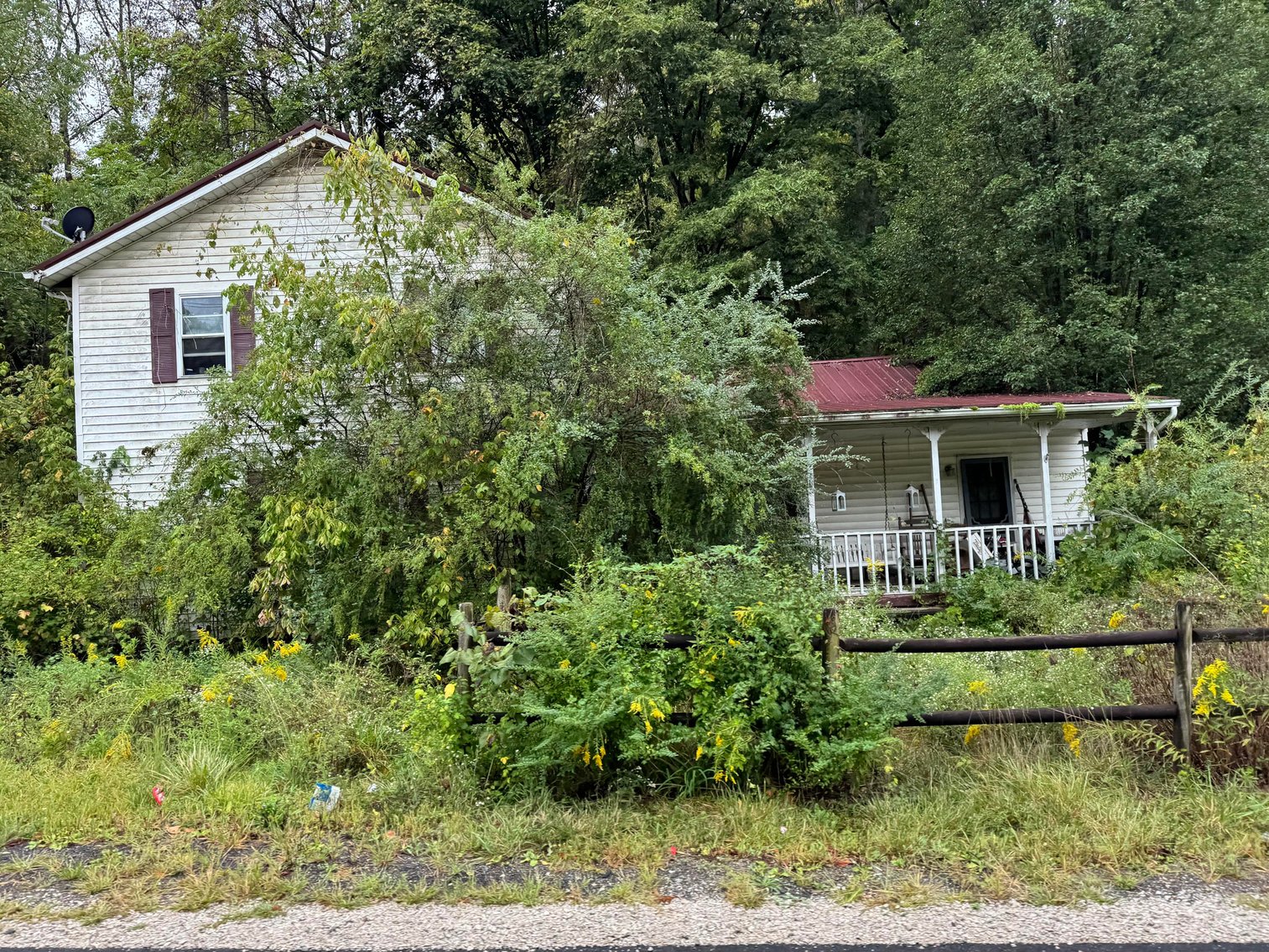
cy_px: 476
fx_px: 880
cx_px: 634
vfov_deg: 56.8
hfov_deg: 71.6
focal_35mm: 24
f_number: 1.78
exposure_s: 1/250
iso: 64
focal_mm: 6.76
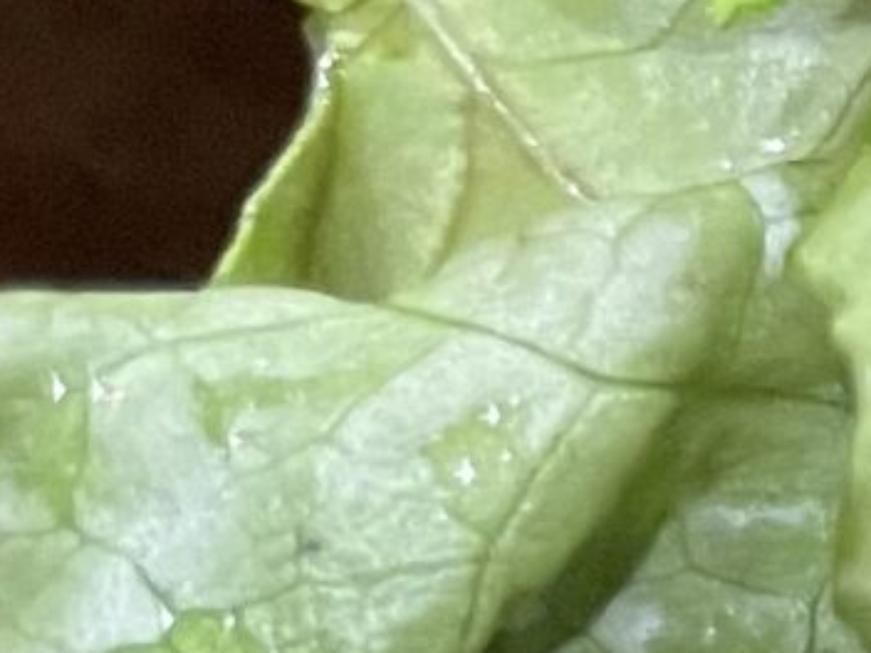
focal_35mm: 189
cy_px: 344
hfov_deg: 8.0
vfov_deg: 7.9
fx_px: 4756
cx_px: 3061
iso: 320
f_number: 1.6
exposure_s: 1/60
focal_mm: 4.2
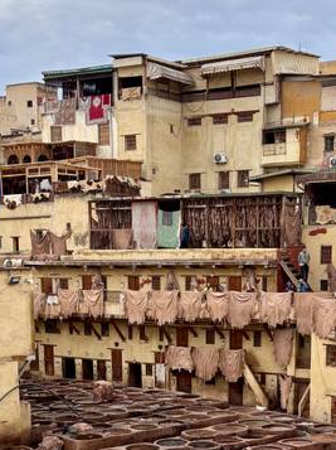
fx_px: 908
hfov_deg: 21.0
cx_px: 141
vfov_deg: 26.4
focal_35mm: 70
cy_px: 445
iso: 64
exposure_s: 1/1587
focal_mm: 5.96
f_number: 1.6
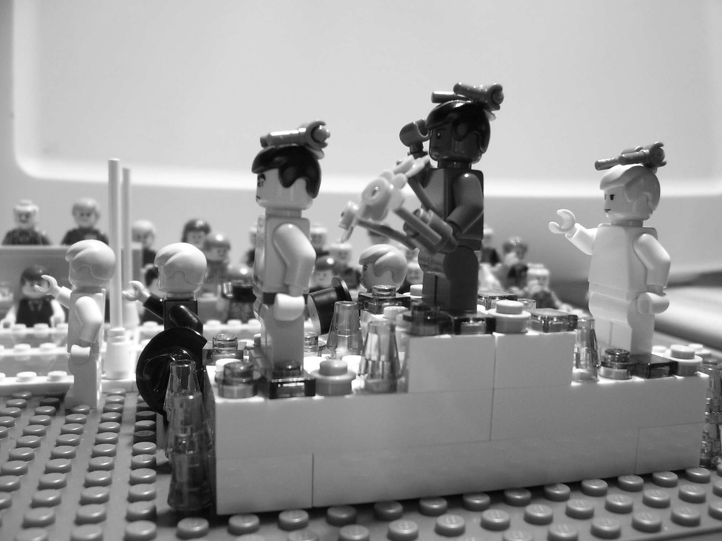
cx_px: 370
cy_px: 267
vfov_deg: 40.7
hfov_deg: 52.6
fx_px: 730
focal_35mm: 35
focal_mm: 5.6
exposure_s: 1/20
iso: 160
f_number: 2.7
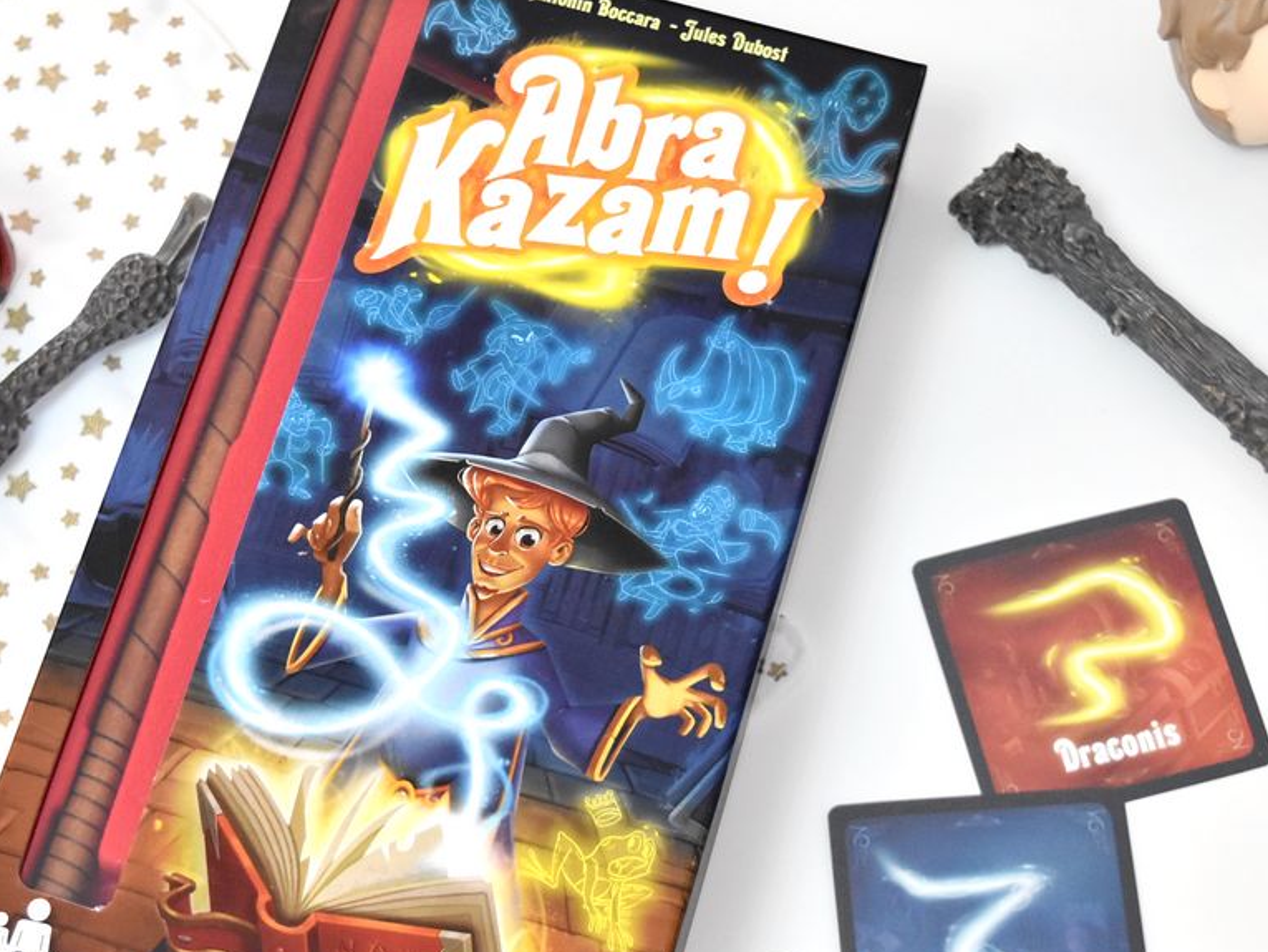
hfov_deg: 25.3
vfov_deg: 19.1
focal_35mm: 77
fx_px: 2821
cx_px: 487
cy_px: 552
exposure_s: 1/60
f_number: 5
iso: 2500
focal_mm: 34
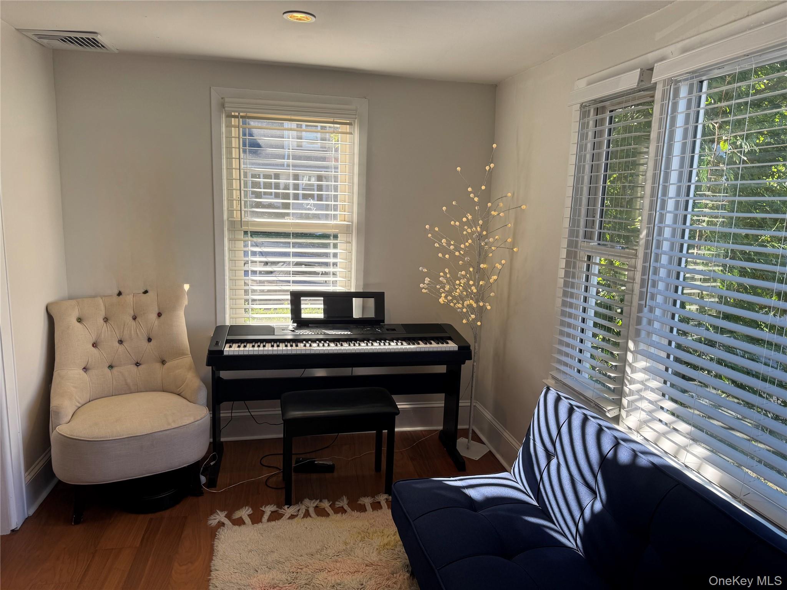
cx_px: 394
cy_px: 295
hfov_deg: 71.6
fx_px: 546
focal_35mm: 24
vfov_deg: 56.8
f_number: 1.78
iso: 80
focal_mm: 6.76
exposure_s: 1/347
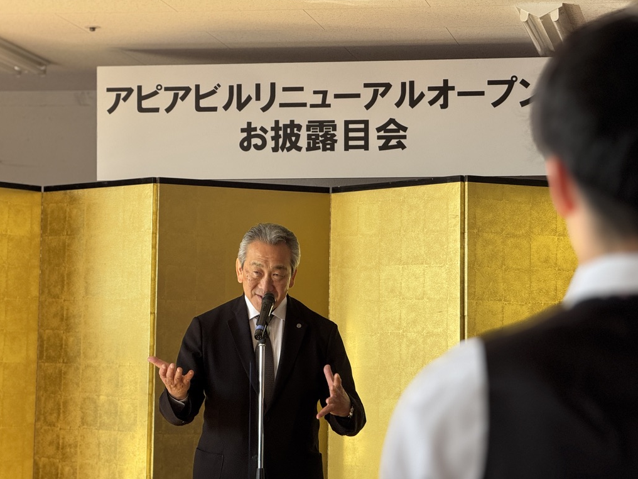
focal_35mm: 121
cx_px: 318
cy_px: 239
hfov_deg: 16.3
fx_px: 2230
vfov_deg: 12.2
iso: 160
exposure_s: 1/99
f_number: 2.8
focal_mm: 15.66
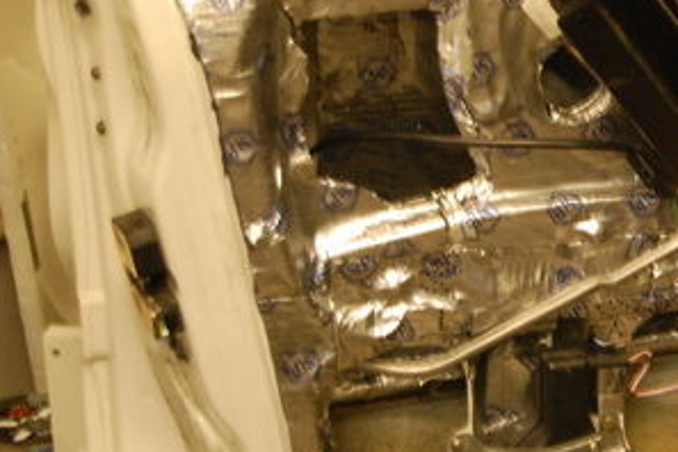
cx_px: 715
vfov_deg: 8.9
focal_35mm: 155
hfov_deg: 13.0
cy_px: 235
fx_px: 2919
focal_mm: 48
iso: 1400
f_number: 5.6
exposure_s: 1/8
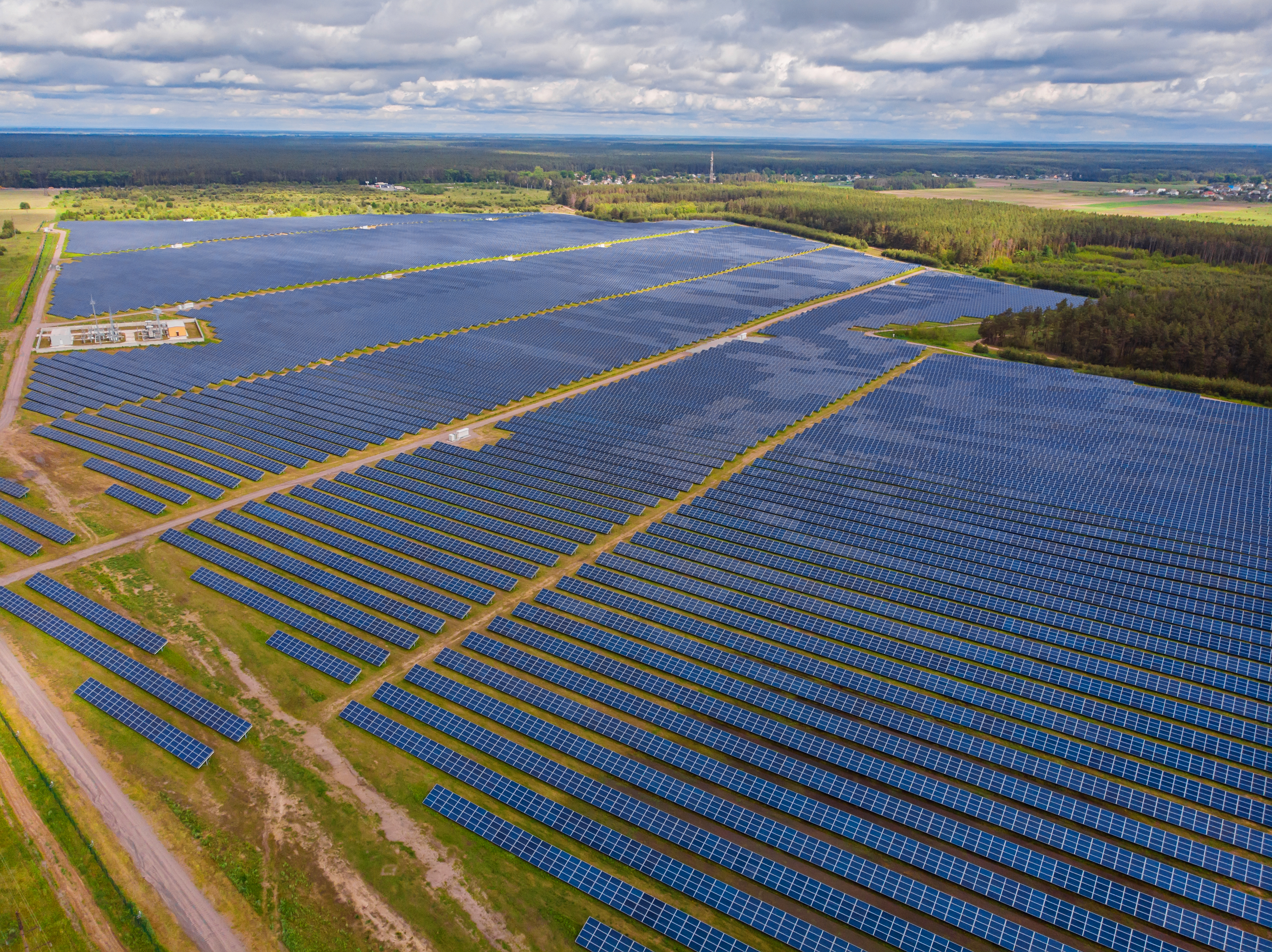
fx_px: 881
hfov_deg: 71.6
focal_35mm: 24
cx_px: 636
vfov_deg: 56.8
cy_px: 476
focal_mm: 4.5
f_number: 2.8
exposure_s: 1/1200
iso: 100
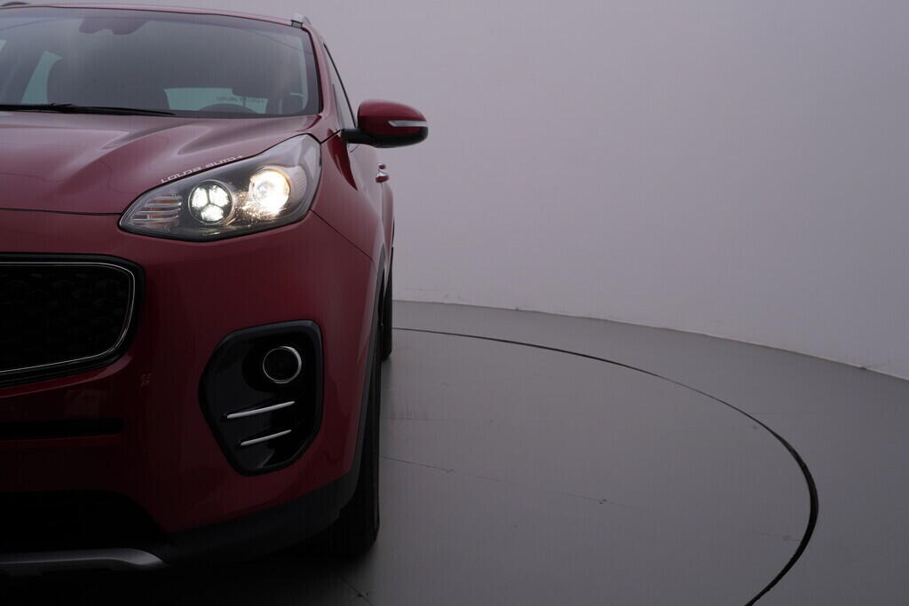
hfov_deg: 53.1
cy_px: 303
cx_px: 454
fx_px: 909
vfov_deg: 36.9
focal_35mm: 36
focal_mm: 24
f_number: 5.6
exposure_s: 1/160
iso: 125
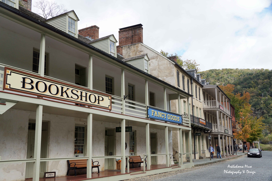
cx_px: 136
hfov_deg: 53.1
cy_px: 90
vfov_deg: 36.9
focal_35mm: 36
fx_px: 272
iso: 250
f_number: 8
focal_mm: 24
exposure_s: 1/200
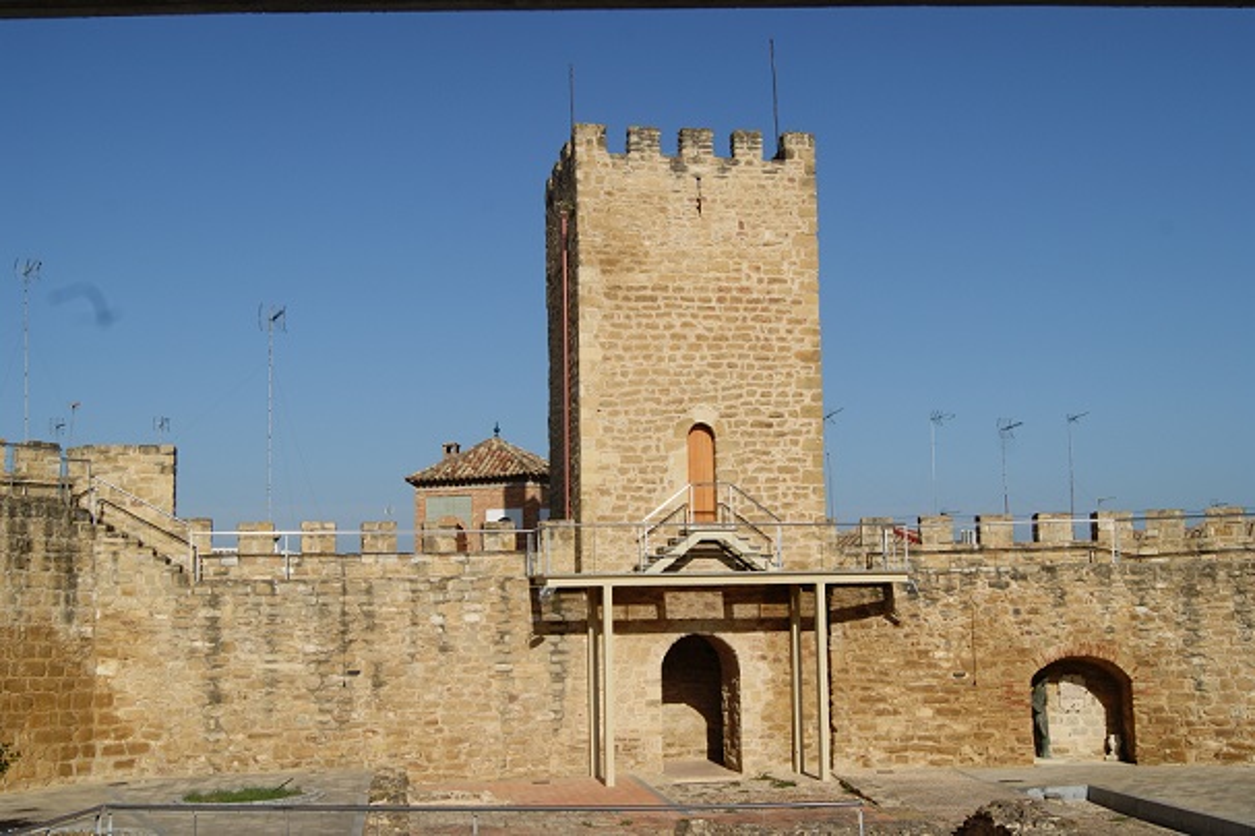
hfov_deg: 46.4
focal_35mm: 42
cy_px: 418
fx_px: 1463
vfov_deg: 31.9
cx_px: 628
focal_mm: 28
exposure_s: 1/250
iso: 100
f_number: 11
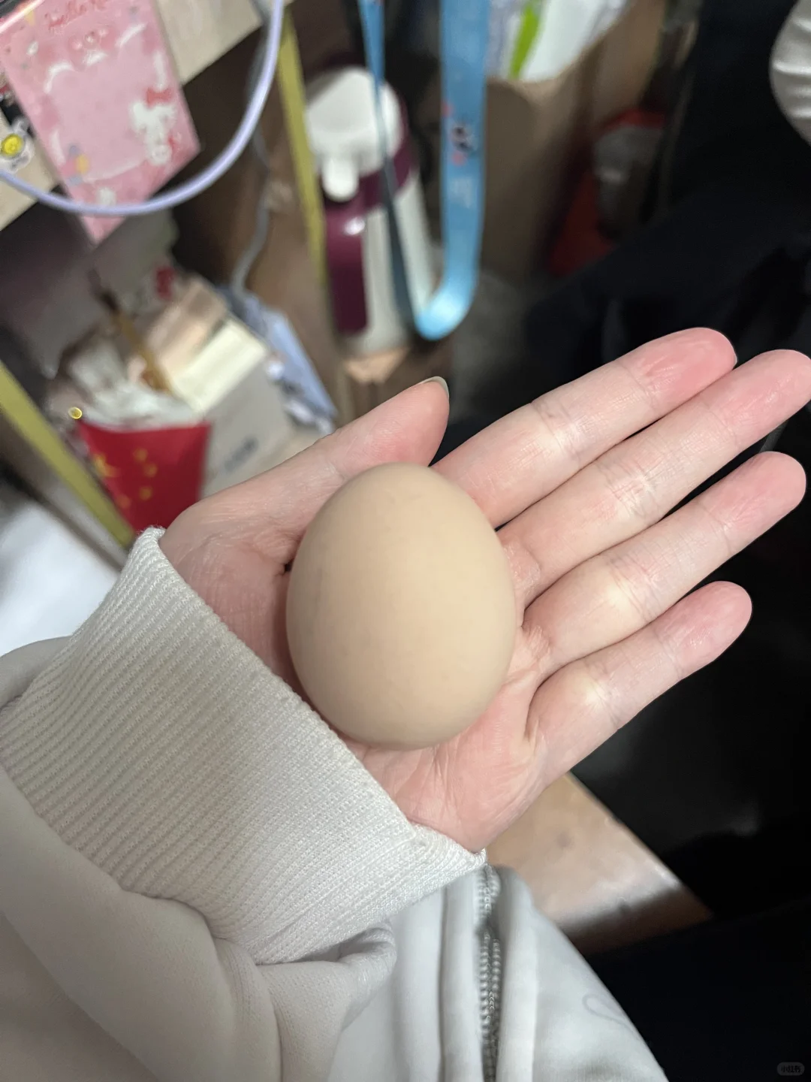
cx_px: 406
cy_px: 541
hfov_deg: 53.1
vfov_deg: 67.3
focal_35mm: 26
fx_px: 812
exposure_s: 1/50
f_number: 1.6
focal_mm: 5.1
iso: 400
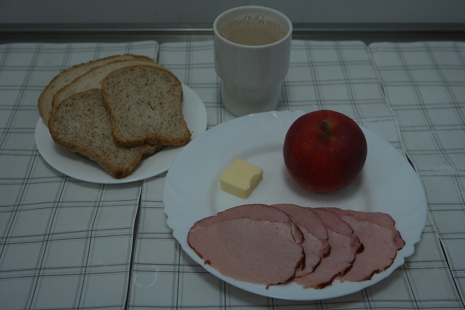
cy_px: 155
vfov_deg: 30.5
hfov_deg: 44.5
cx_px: 232
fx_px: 568
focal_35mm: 44
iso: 640
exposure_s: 1/250
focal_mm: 29
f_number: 4.5
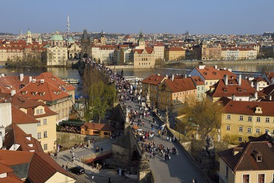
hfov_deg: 43.6
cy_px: 92
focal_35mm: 45
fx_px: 342
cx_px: 137
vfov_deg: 29.9
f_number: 14
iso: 200
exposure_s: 1/250
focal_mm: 45
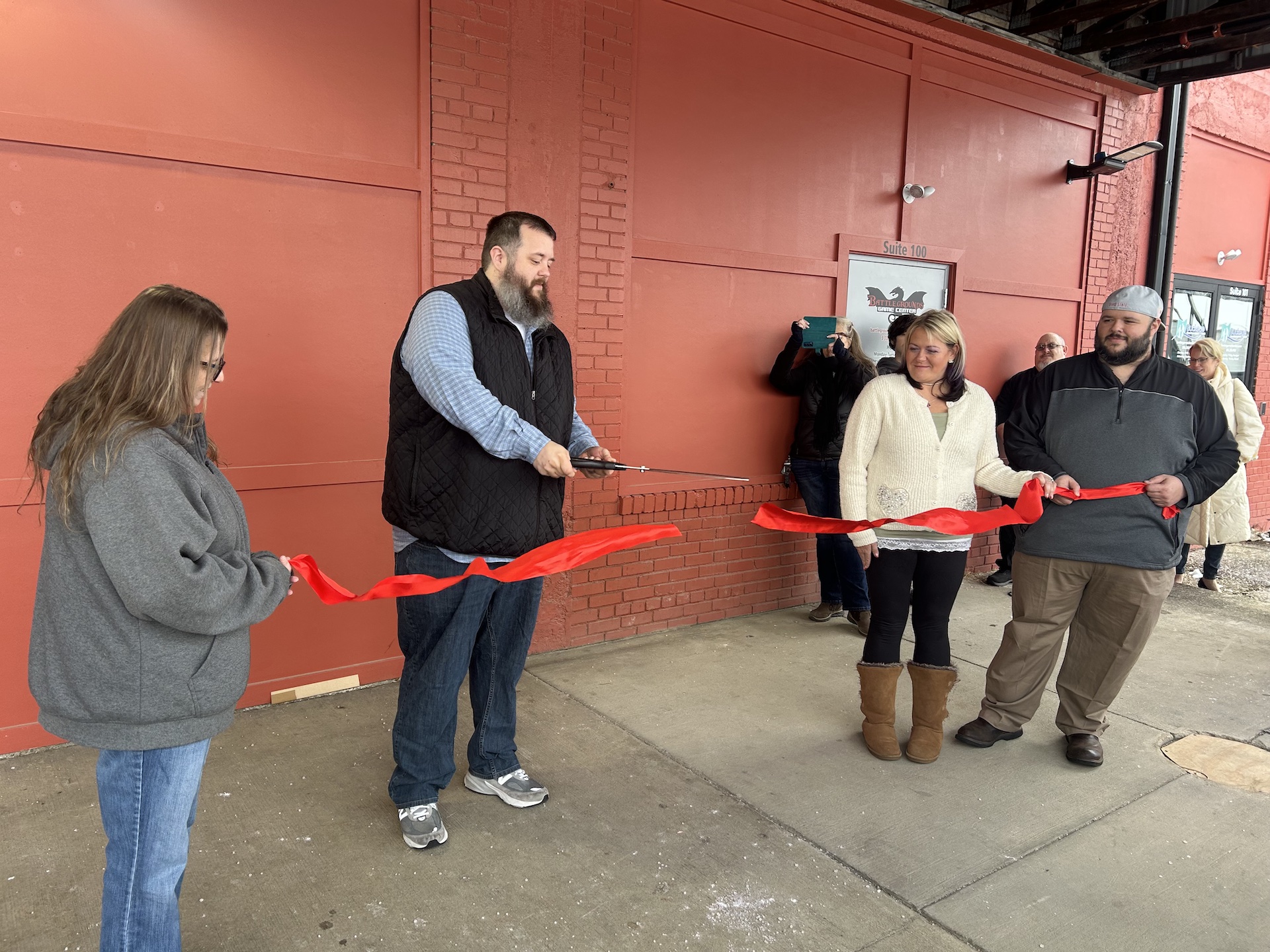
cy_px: 476
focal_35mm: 26
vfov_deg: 53.1
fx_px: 954
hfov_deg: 67.3
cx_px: 635
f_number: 1.5
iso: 40
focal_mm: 5.7
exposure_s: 1/205
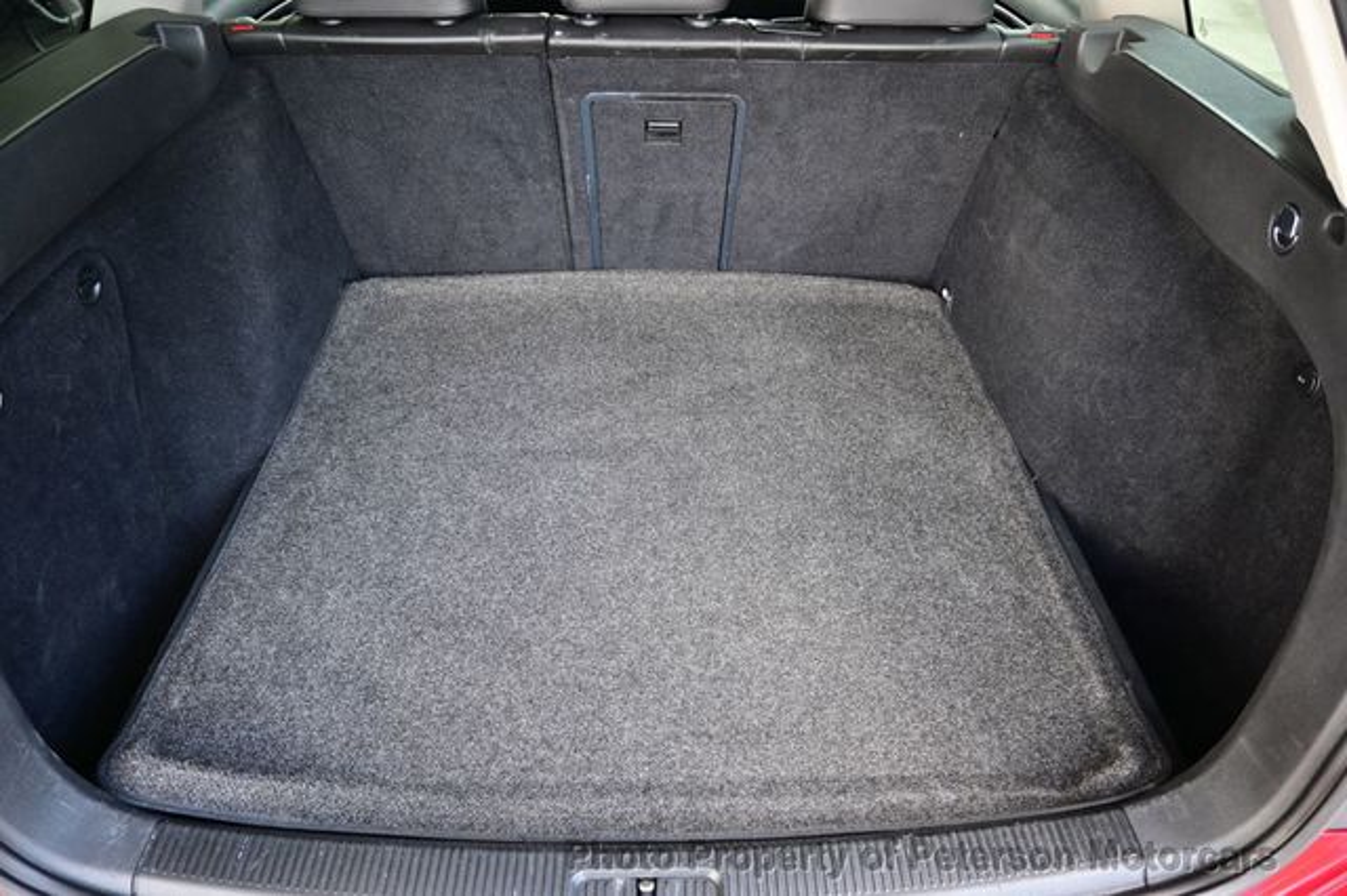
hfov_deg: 73.8
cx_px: 674
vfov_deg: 53.1
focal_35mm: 24
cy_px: 448
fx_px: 897
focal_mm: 16
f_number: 3.5
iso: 100
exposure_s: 1/30
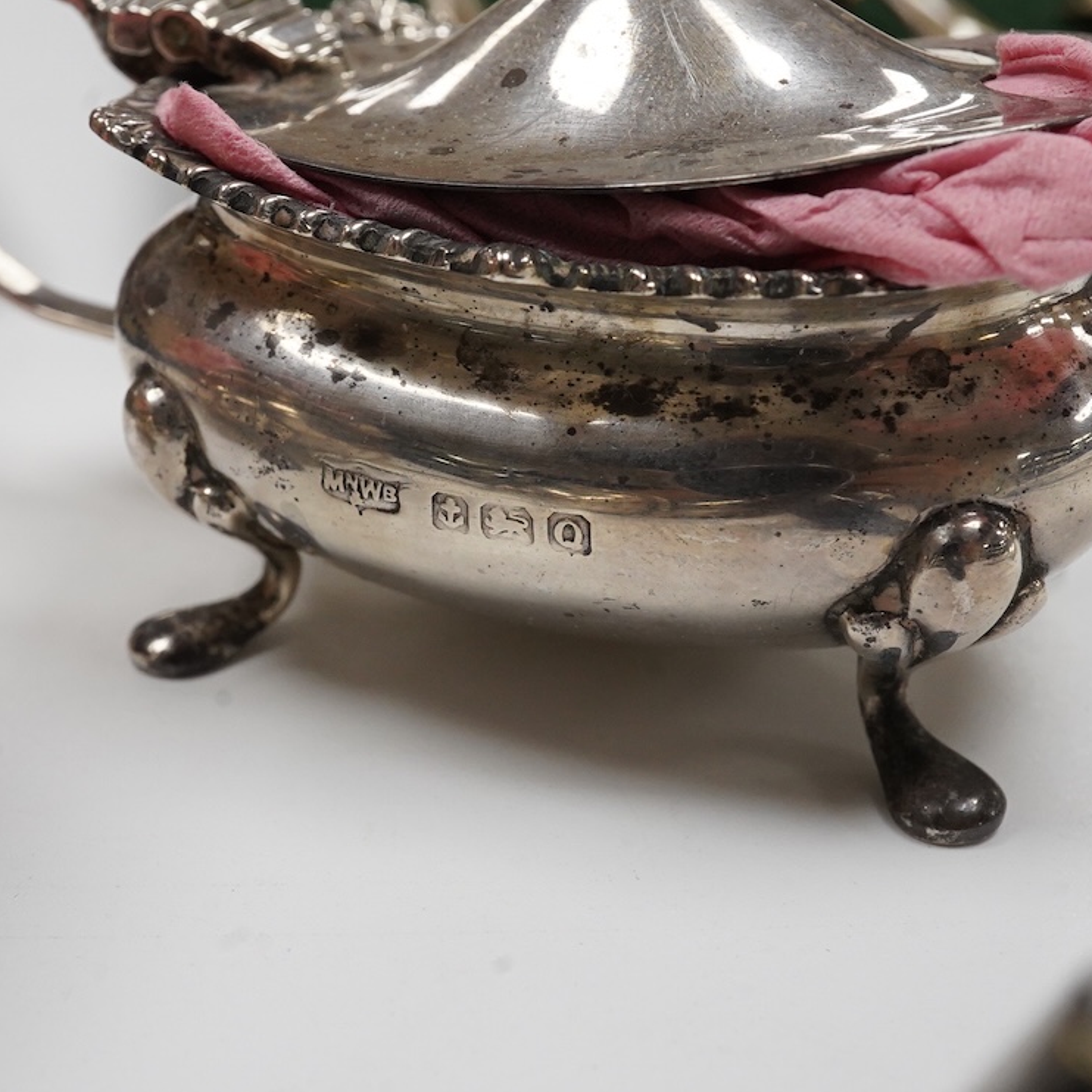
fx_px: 2070
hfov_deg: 29.5
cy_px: 550
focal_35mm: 58
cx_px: 445
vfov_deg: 29.6
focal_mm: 30
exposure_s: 1/100
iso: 2500
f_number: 20
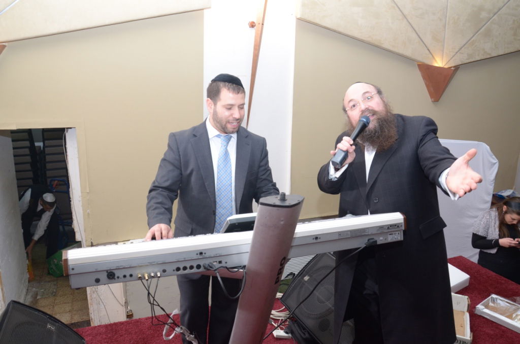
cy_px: 172
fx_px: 389
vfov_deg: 47.7
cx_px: 260
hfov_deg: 67.5
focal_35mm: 27
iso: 800
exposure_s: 1/125
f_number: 5.6
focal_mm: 18
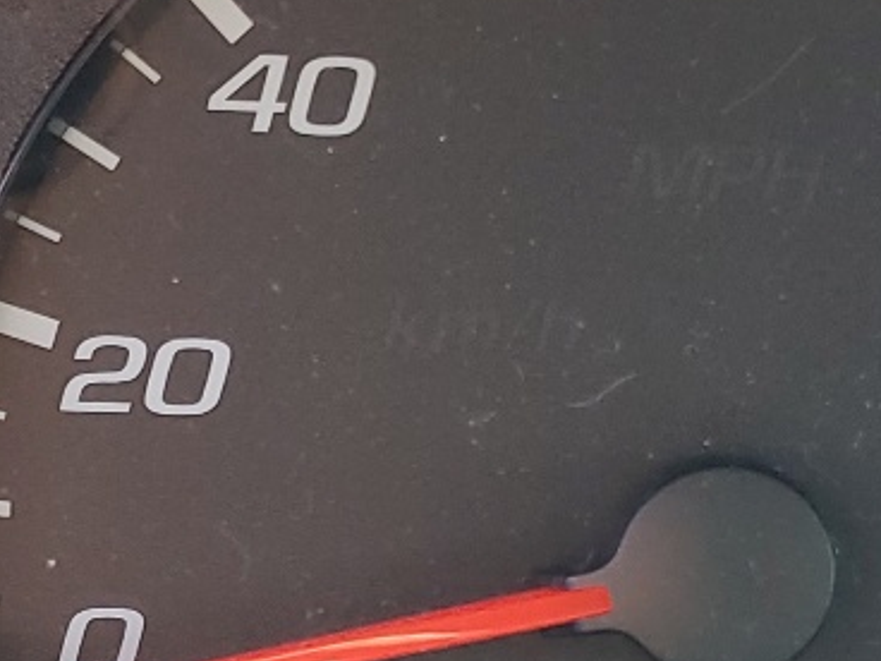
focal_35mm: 113
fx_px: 2876
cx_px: 603
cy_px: 711
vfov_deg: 12.9
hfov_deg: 17.4
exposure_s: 1/120
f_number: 1.5
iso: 58
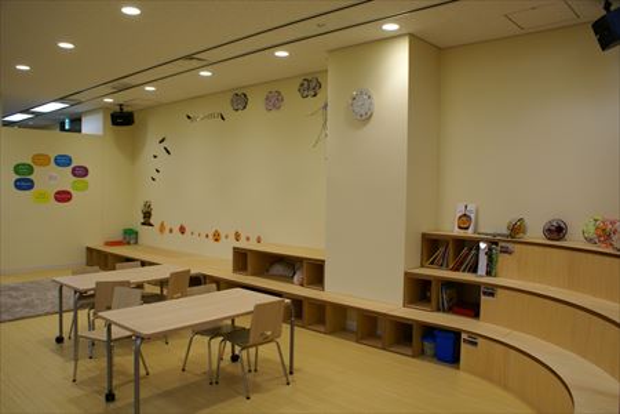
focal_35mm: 27
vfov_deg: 47.9
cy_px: 207
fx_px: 465
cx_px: 310
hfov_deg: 67.4
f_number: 4.5
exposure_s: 1/40
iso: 100
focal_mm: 18
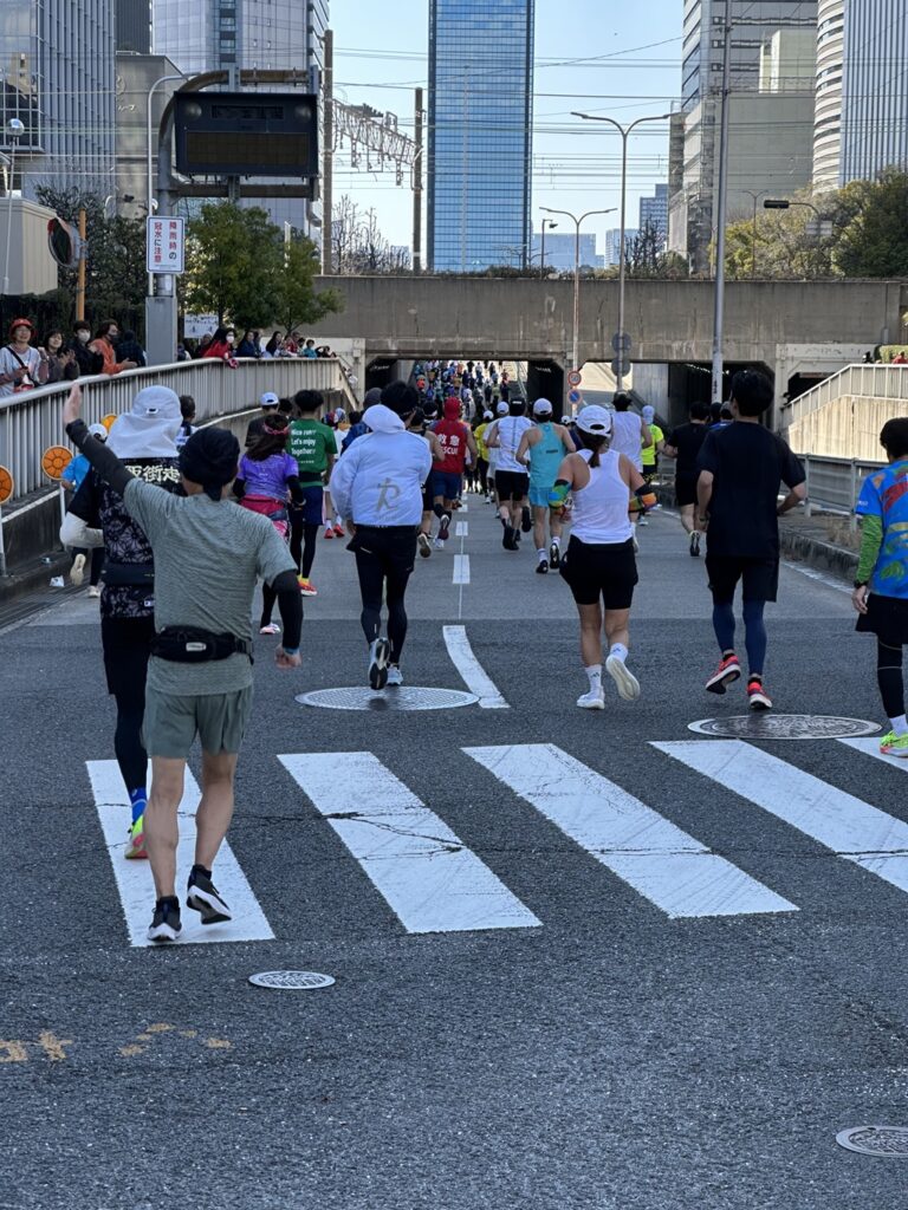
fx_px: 2693
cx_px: 454
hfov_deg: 19.1
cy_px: 605
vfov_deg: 25.3
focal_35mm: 77
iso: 32
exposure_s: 1/184
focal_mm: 9
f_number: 2.8
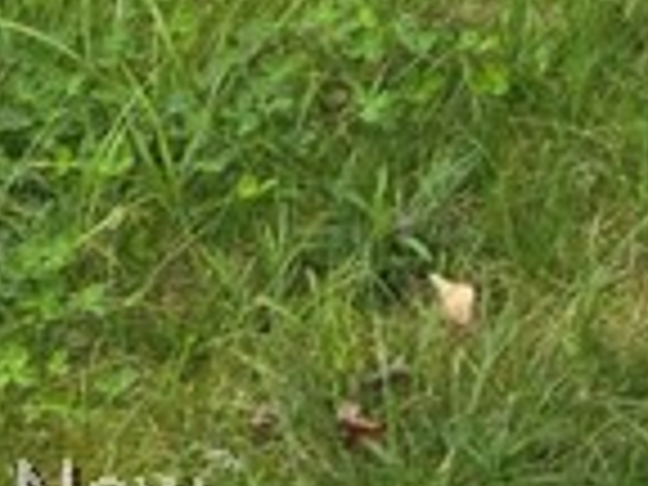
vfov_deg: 7.6
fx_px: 3051
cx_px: 2066
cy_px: -1130
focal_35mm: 163
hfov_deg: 9.2
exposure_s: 1/1325
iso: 80
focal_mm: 6.3
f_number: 1.7
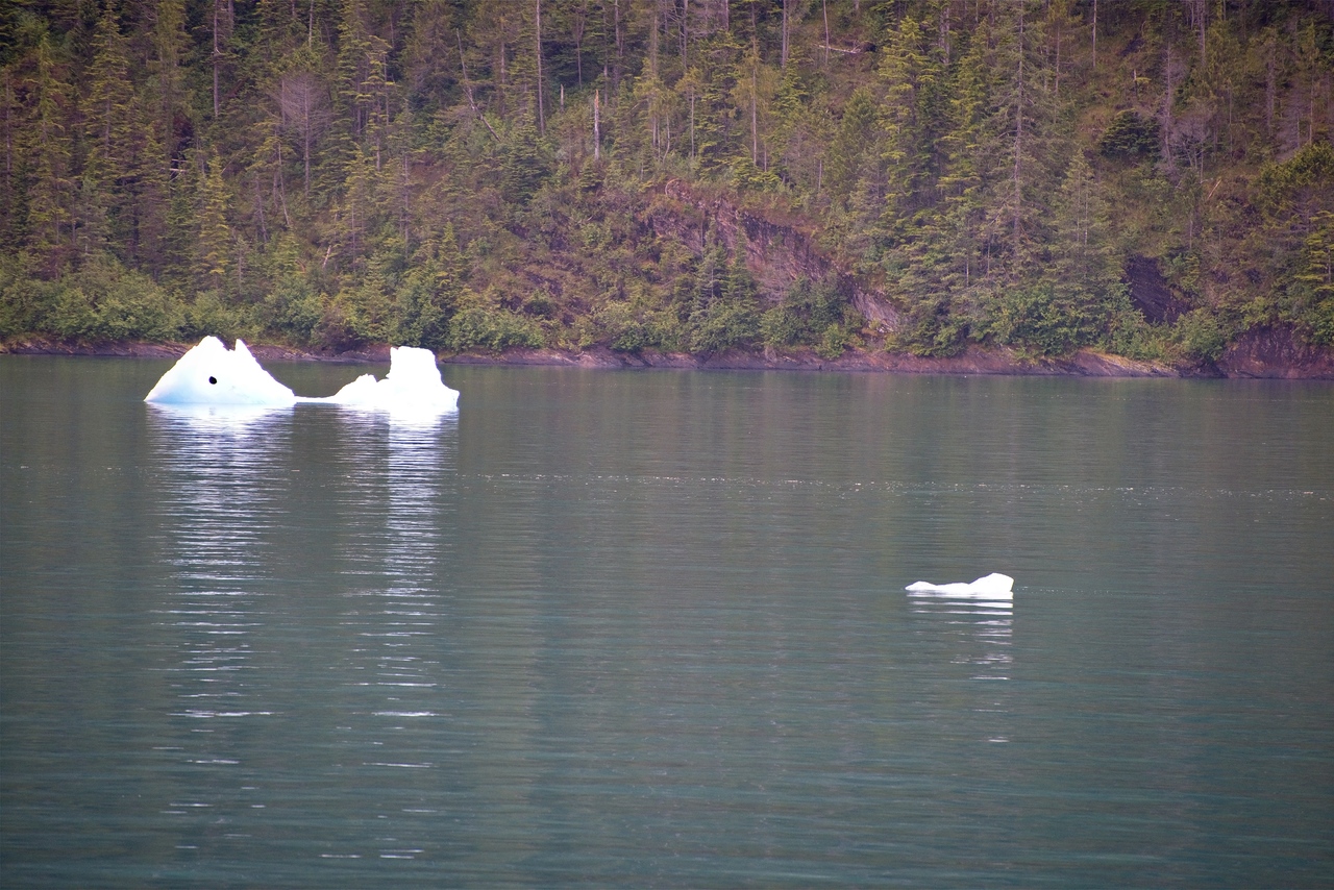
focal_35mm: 300
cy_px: 445
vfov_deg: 4.6
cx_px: 667
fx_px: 11118
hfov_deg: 6.9
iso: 1250
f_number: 5.6
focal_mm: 300
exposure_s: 1/640
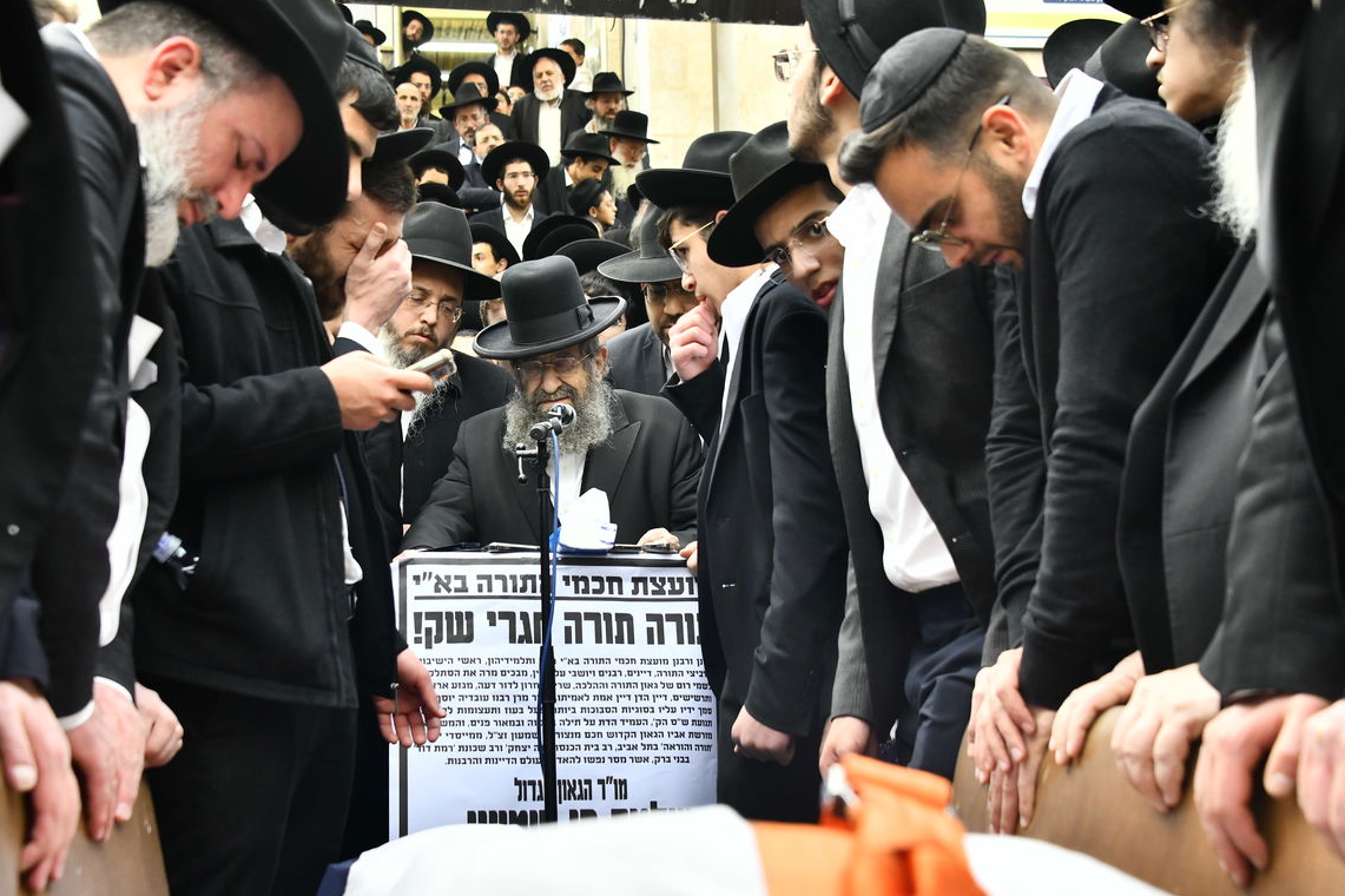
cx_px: 591
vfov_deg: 25.0
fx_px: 2017
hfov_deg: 36.8
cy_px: 450
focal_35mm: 54
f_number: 5.6
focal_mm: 44
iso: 1250
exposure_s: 1/250
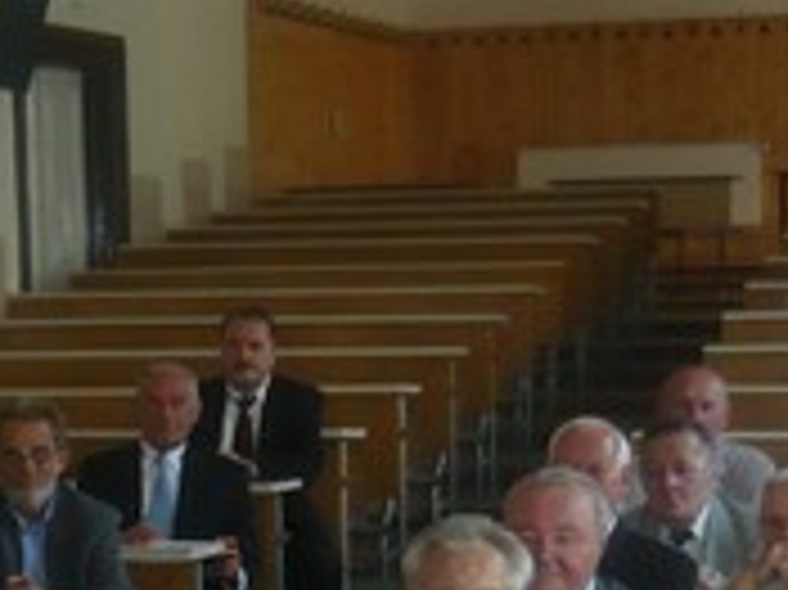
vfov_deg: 12.7
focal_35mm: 113
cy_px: 721
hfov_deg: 17.3
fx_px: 2571
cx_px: 149
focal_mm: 5.5
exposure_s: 1/30
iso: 250
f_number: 2.8
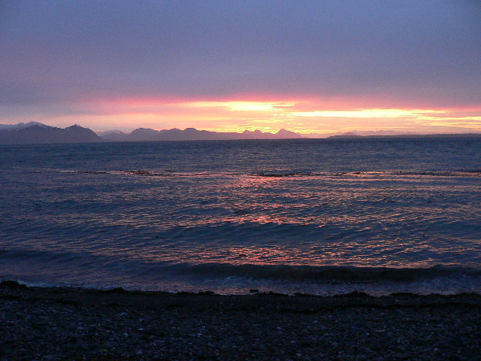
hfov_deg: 51.4
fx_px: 500
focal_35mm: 36
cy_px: 180
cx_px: 240
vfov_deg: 39.7
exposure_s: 1/50
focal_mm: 6
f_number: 2.8
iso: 200
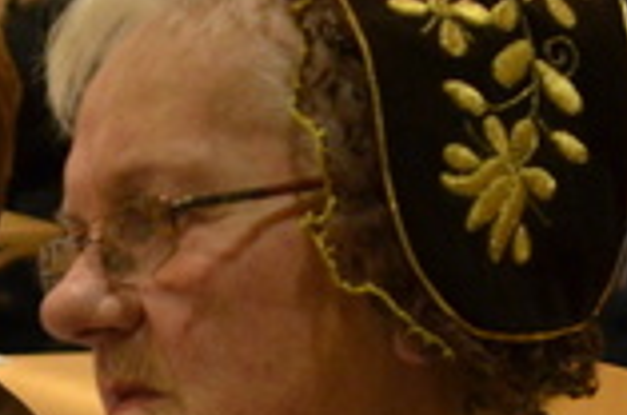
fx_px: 8256
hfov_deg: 4.3
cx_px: 200
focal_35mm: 475
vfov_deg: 2.9
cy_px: 515
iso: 1600
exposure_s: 1/100
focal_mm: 70
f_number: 4
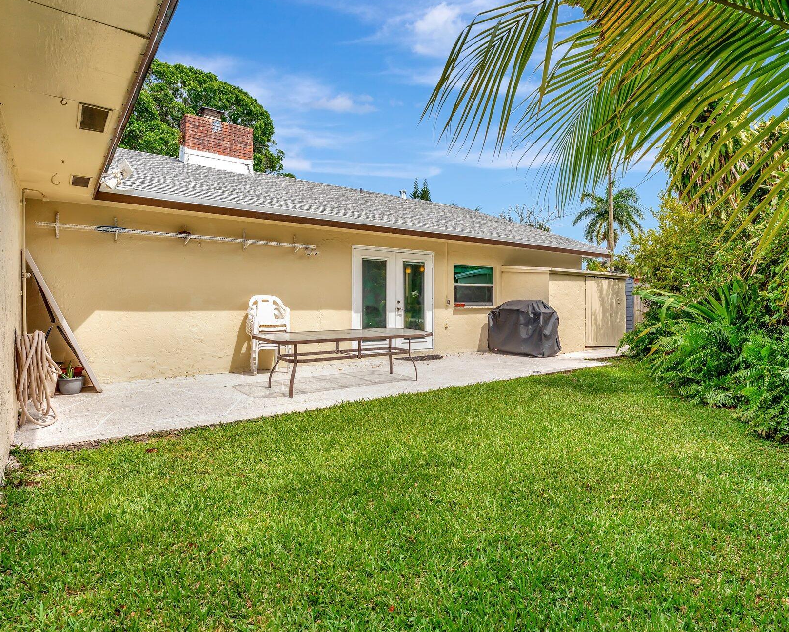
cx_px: 489
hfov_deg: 78.8
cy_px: 303
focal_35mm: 20
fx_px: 469
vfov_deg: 67.9
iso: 400
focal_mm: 16.9
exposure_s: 1/500
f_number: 8
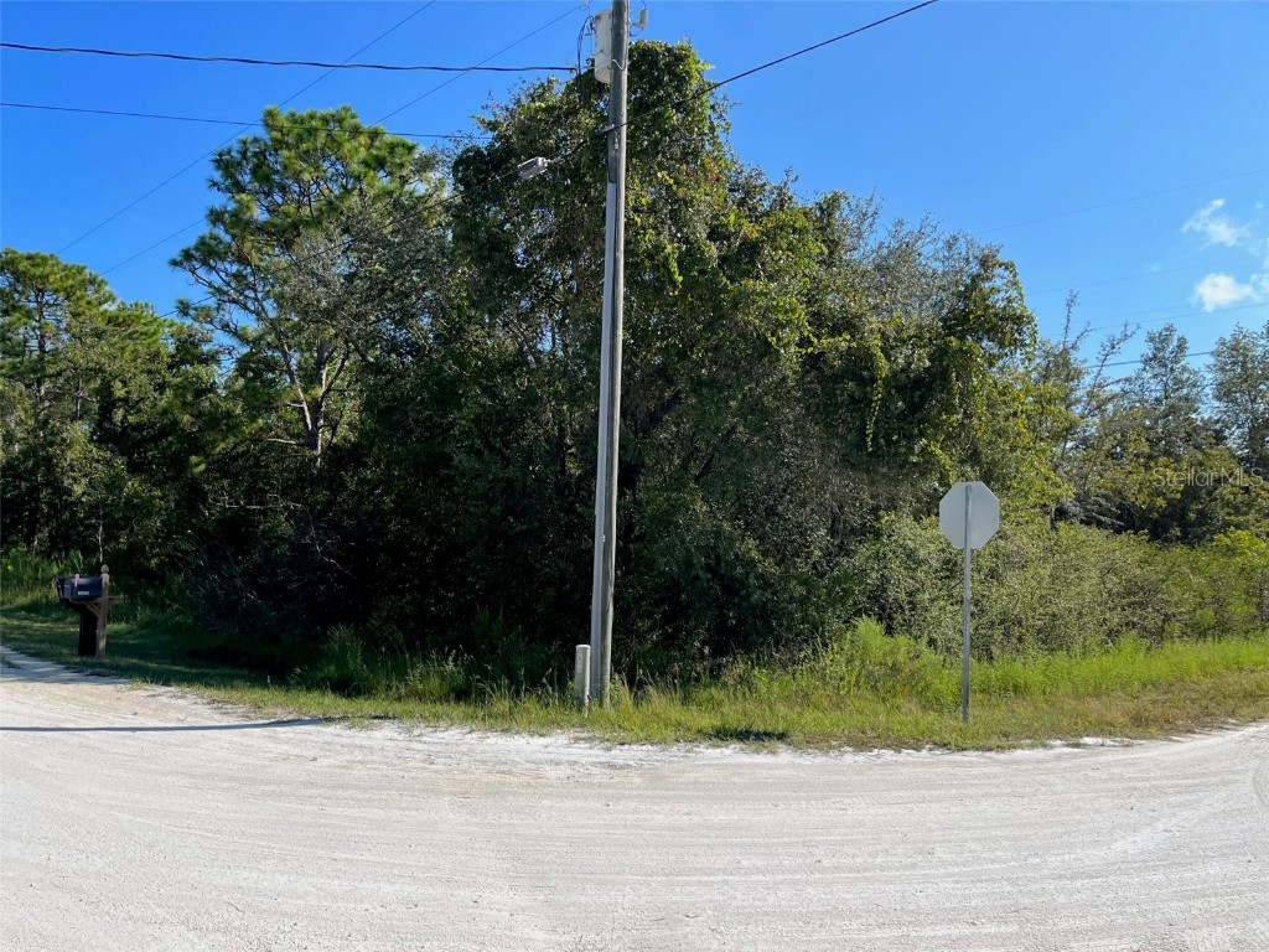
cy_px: 476
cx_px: 634
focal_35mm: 26
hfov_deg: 67.3
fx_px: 953
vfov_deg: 53.1
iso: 50
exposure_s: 1/3311
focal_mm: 5.1
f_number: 1.6
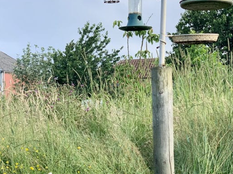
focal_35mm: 103
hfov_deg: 19.0
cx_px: 84
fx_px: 693
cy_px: 131
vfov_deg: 14.3
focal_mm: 6
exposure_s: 1/345
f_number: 2.4
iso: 16
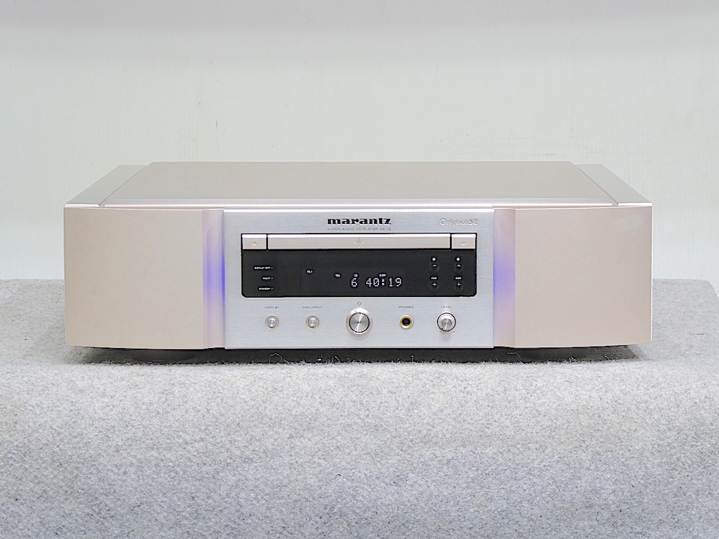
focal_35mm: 106
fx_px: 2202
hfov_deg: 18.5
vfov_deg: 14.0
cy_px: 270
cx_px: 360
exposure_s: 1/10
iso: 200
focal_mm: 19
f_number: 5.1
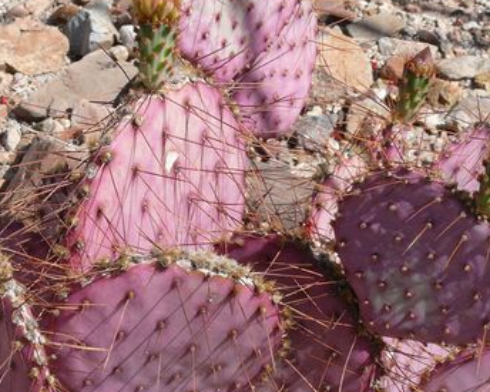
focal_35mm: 208
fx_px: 3016
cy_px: 374
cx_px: 246
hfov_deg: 9.3
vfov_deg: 7.4
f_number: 5.6
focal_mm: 18.8
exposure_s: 1/400
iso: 100
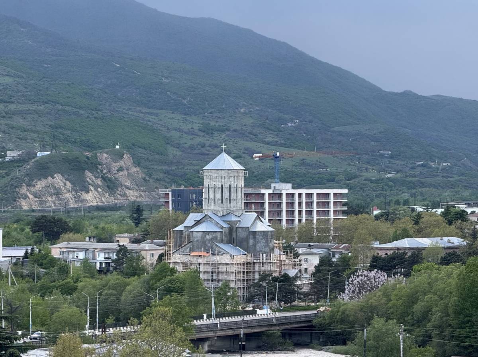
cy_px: 178
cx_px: 239
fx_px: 1655
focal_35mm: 120
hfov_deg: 16.4
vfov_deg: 12.3
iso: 50
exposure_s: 1/143
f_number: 2.8
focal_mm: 15.66
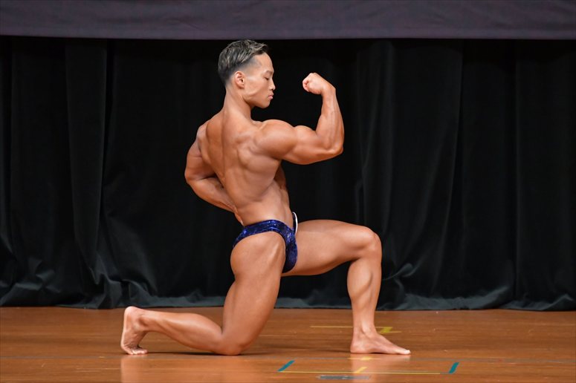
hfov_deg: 4.6
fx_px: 7197
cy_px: 192
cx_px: 288
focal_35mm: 450
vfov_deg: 3.1
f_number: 5.6
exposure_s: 1/400
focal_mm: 300
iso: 5000
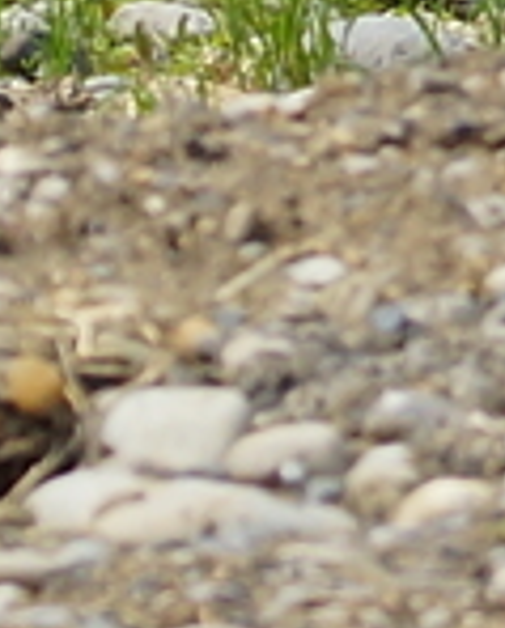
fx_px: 37939
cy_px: -598
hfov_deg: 0.8
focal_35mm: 2037
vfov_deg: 0.9
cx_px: 1451
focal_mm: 105
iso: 100
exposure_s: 1/200
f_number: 5
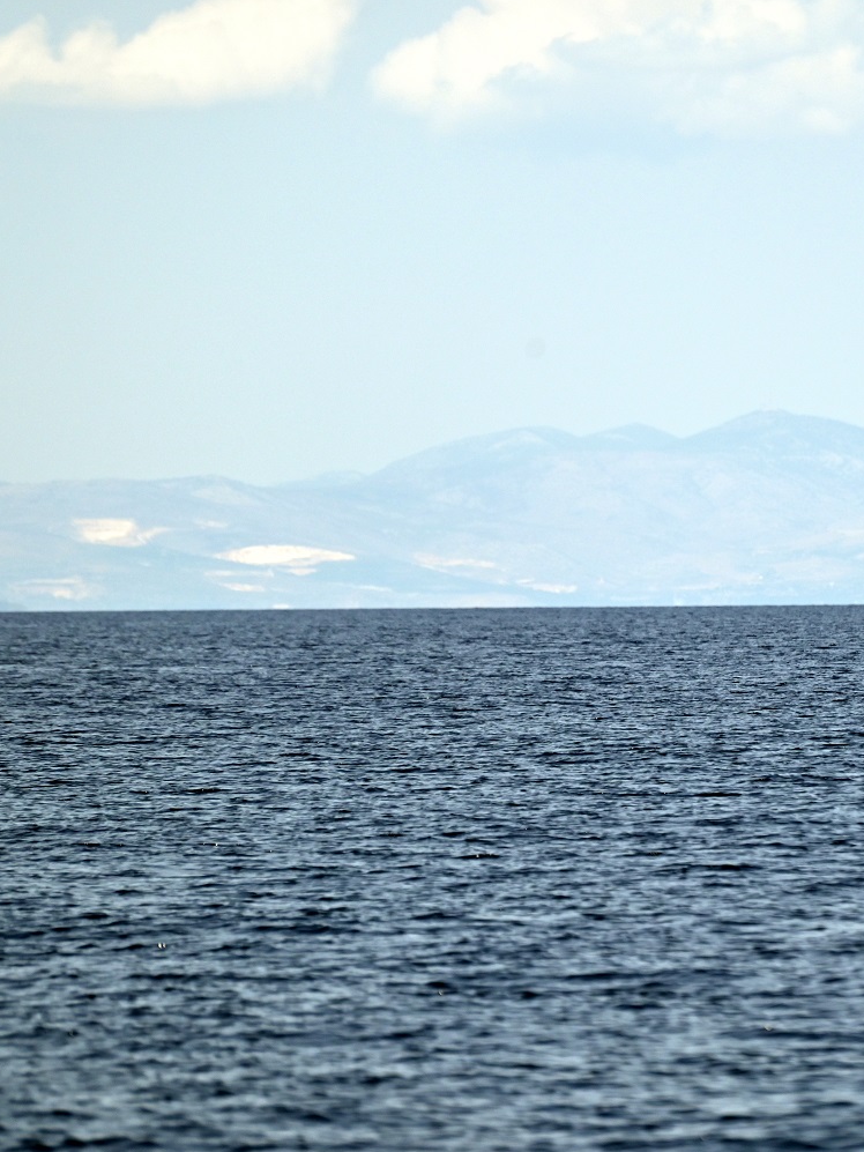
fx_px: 14440
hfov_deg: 3.4
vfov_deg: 4.6
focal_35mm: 434
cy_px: 577
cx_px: 792
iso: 250
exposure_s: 1/2500
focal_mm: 300
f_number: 5.6
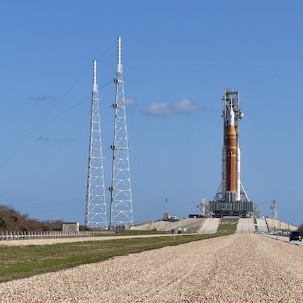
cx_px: 234
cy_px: 160
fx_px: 1386
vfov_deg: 12.5
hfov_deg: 12.4
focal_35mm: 140
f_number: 2.8
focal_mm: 16.89
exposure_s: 1/1068
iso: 20
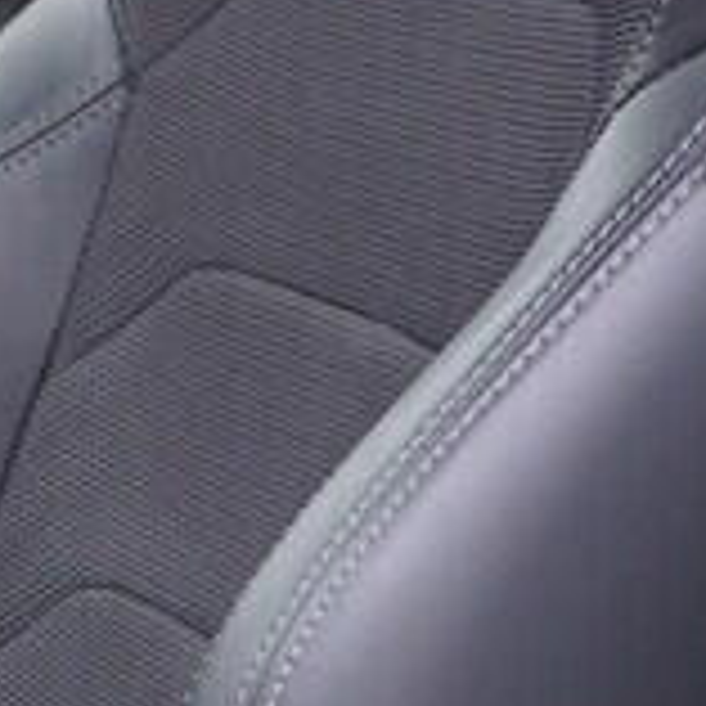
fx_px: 4592
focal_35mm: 199
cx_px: -1039
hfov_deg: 8.1
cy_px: 425
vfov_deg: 8.8
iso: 160
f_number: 2.8
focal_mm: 24
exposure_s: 1/40
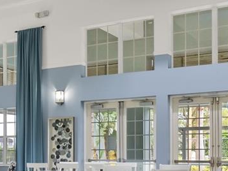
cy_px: 157
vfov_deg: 20.8
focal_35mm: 69
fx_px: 455
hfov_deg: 27.4
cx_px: 33
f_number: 7.1
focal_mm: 16
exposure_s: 1/40
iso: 800
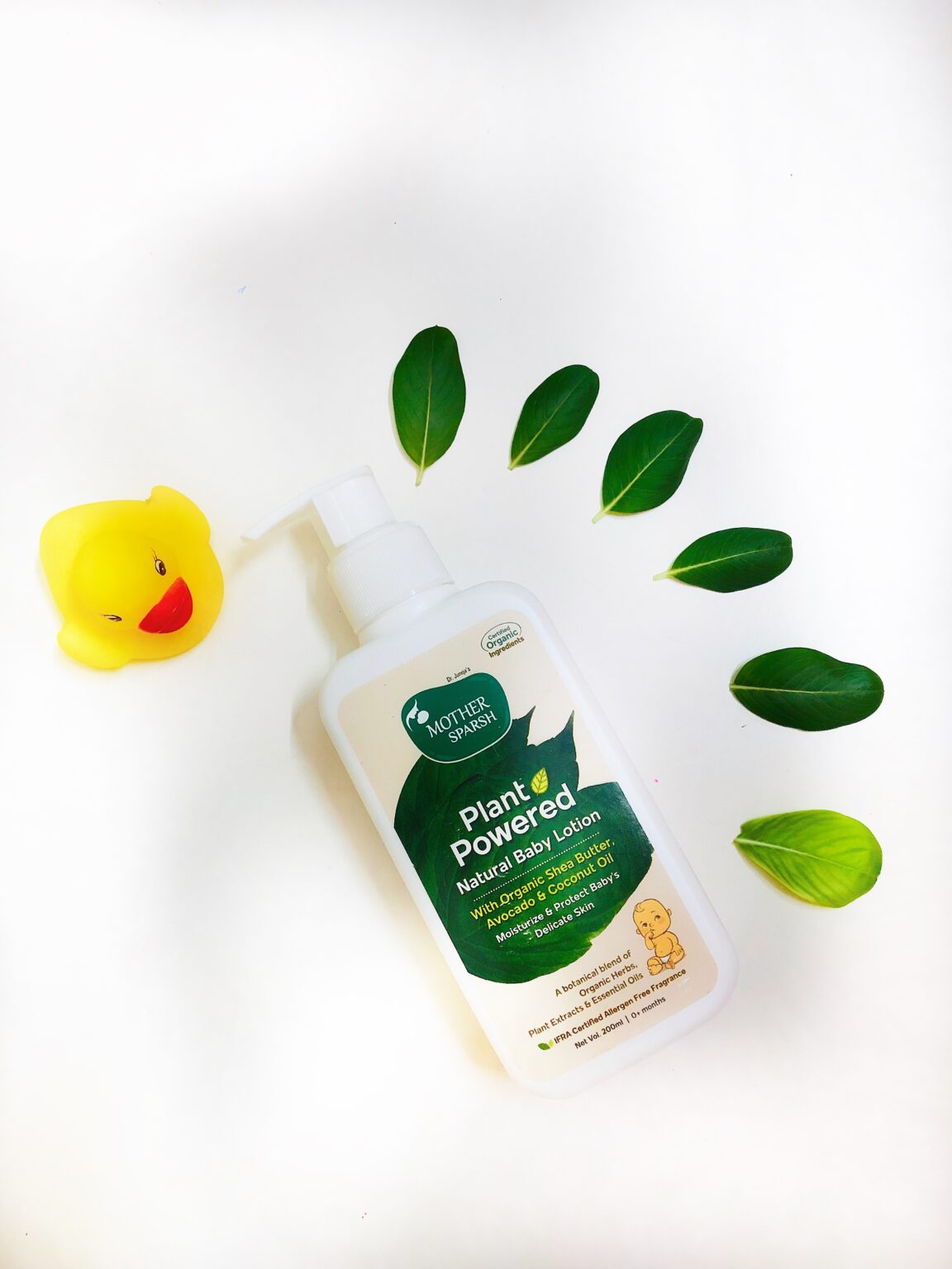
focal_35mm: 28
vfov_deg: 63.4
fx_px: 1027
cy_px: 634
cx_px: 476
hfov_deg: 49.7
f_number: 1.8
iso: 40
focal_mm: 3.99
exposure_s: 1/25
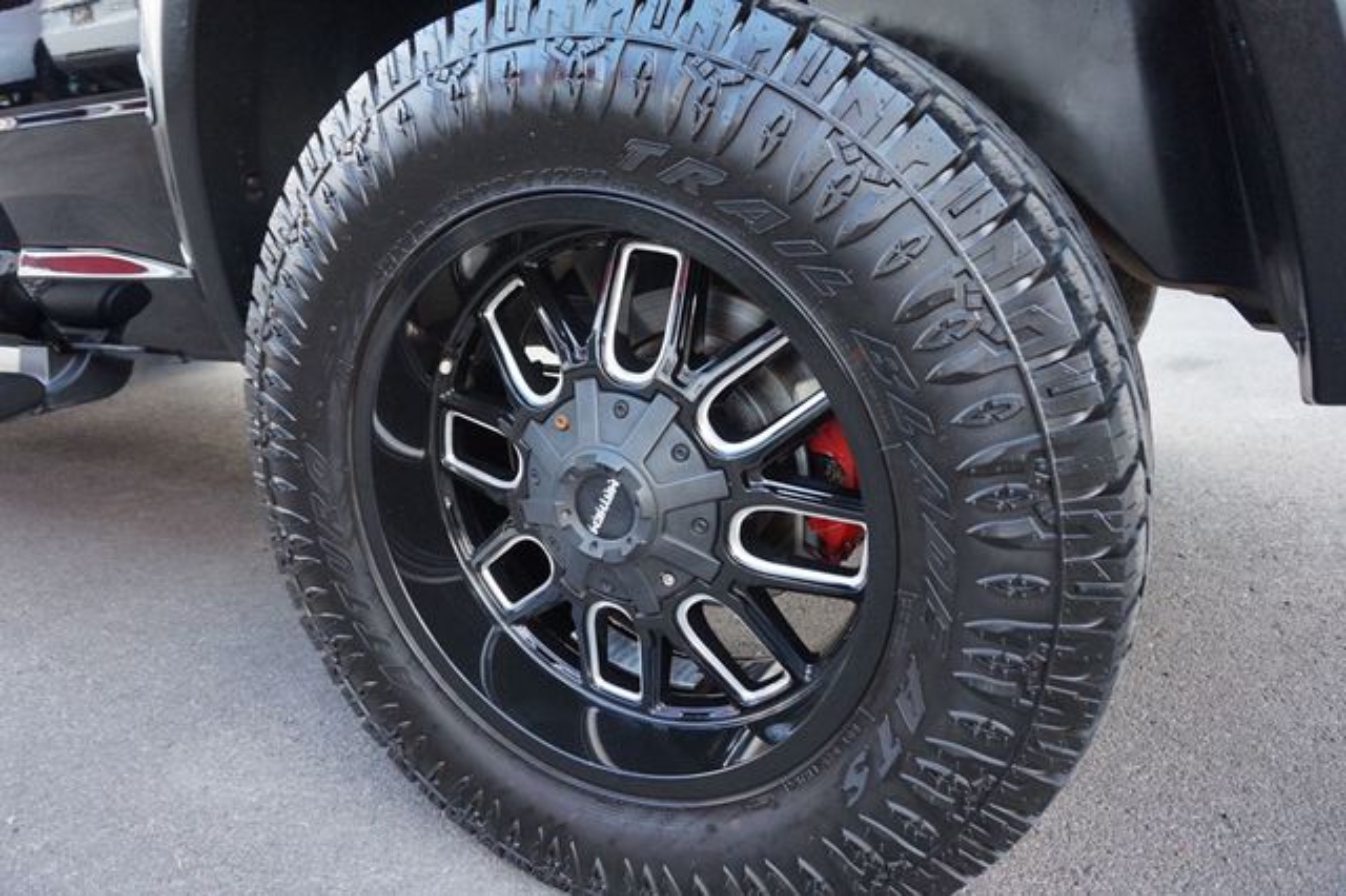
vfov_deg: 53.1
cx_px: 673
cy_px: 448
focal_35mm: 24
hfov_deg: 73.8
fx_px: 897
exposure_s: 1/160
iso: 1250
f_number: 4
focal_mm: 16
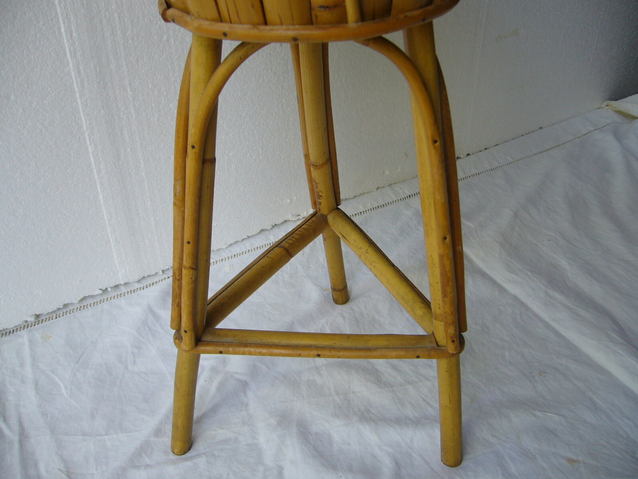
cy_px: 240
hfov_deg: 52.6
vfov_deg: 40.7
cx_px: 319
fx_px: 645
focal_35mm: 35
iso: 80
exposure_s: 1/100
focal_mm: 5.8
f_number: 2.8
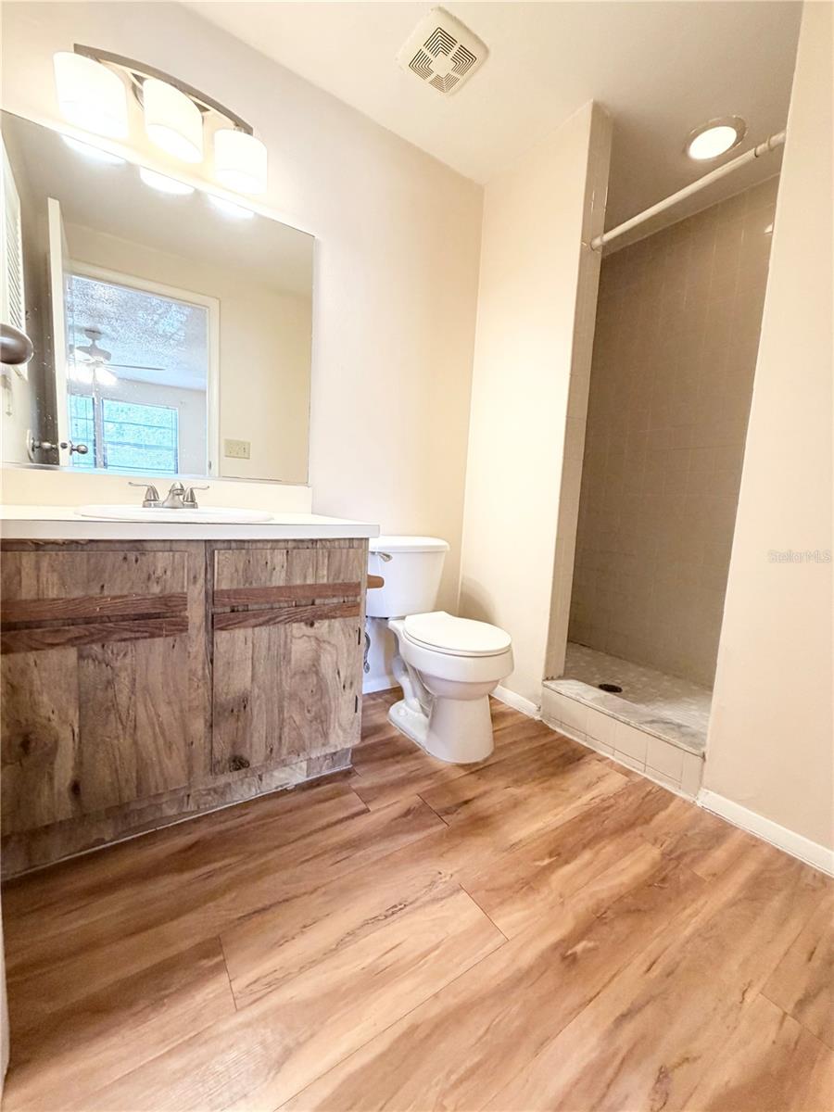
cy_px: 556
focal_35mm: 14
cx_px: 417
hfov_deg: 85.7
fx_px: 450
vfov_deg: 102.1
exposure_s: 1/120
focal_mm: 2.22
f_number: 2.2
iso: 200
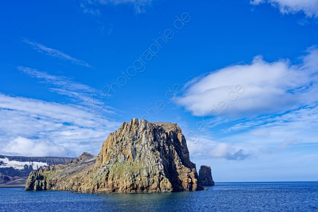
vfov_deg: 41.1
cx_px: 159
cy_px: 106
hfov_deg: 58.7
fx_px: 283
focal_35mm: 32
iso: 90
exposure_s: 1/400
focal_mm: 32
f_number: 8
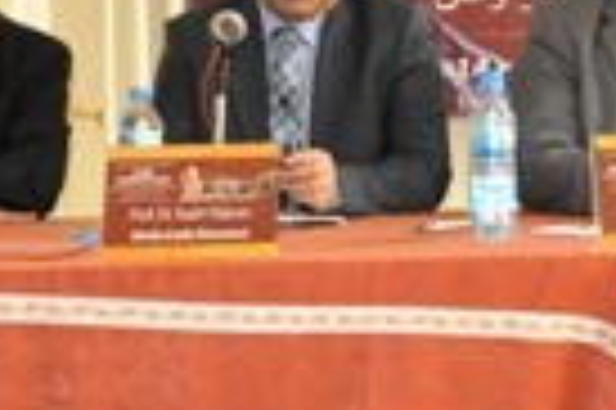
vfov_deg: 12.0
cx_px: 638
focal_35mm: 114
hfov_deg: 17.5
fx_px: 1948
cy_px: 140
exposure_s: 1/60
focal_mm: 26
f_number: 6.3
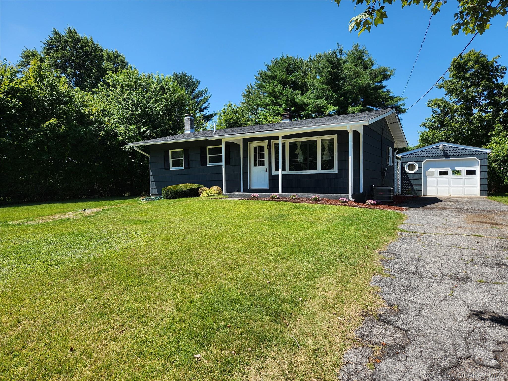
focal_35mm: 23
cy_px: 190
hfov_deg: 73.9
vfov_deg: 58.9
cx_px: 254
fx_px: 338
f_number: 1.8
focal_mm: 5.4
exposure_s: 1/1096
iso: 20
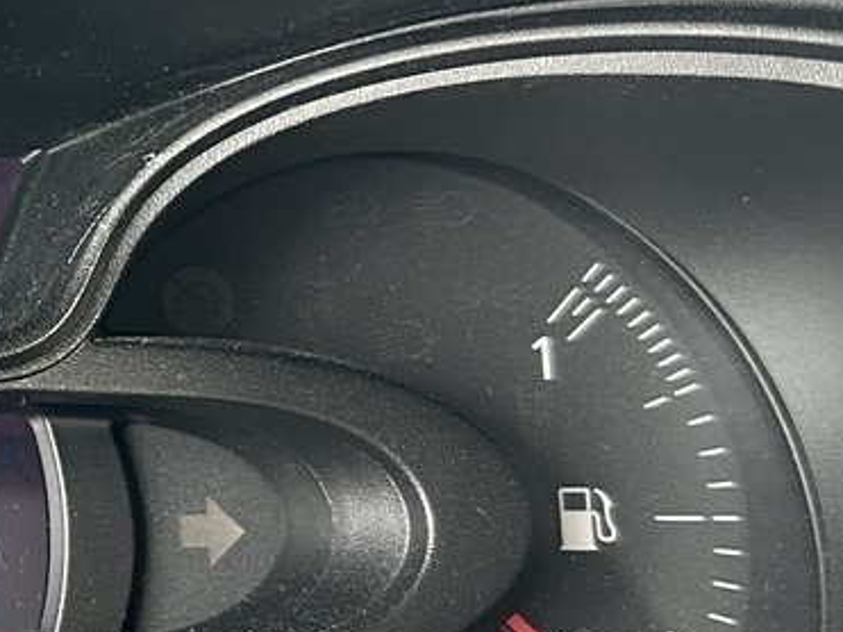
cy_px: 273
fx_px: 2459
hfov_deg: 18.2
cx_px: -250
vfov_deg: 14.6
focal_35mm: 101
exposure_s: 1/60
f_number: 1.5
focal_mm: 5.7
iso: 200
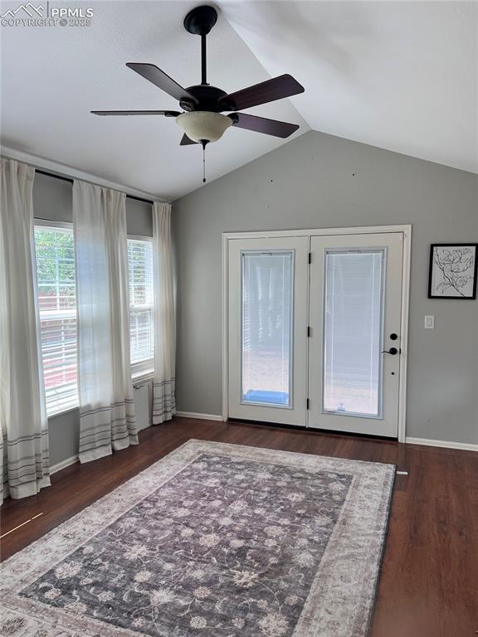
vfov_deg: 67.3
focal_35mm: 26
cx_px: 239
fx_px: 479
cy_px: 318
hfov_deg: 53.1
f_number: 1.5
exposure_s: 1/187
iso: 40
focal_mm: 5.7
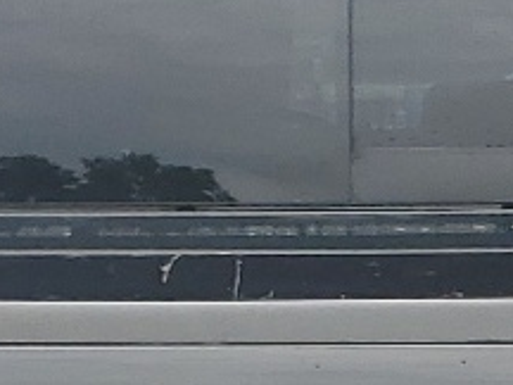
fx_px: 2860
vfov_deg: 7.4
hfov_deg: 10.2
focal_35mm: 193
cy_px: 775
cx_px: 506
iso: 50
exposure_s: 1/556
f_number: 1.5
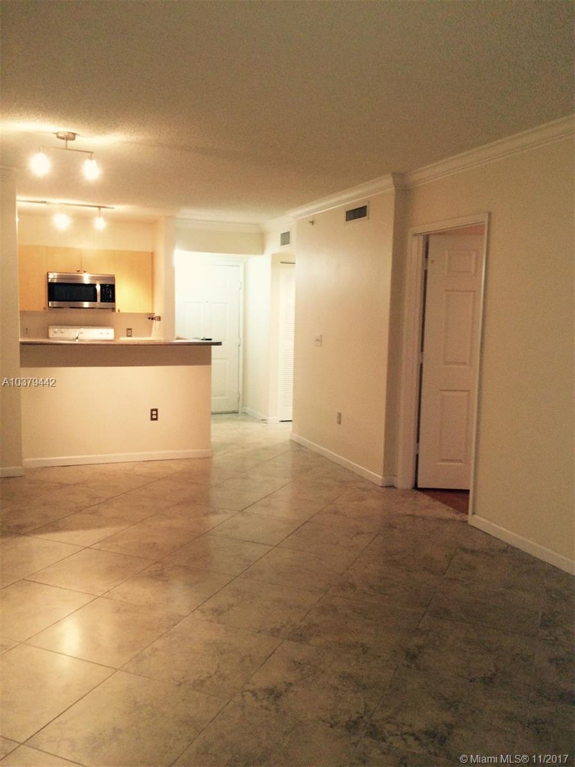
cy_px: 384
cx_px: 288
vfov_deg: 61.7
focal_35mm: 29
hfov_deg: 48.2
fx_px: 642
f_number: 2.2
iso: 160
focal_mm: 4.15
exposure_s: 1/30
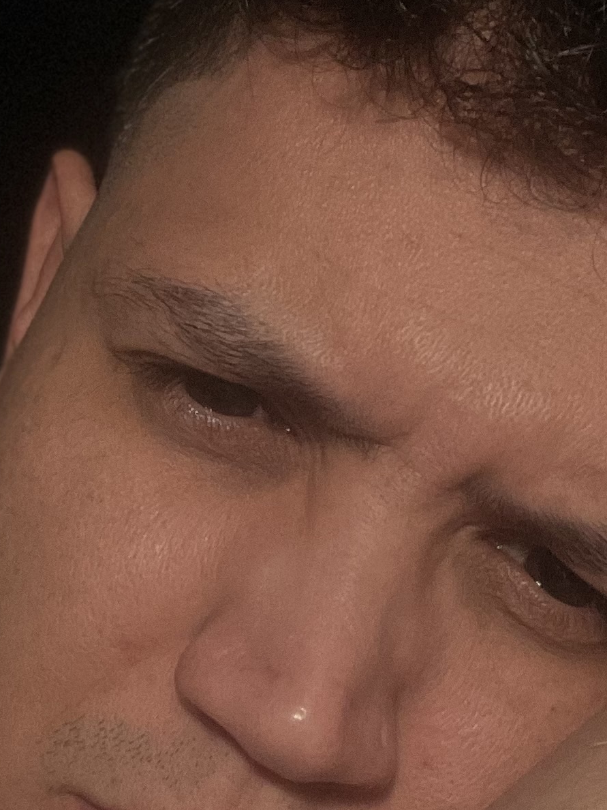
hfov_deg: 18.7
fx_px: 1824
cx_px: 136
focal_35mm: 78
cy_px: 511
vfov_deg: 24.9
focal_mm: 2.71
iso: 125
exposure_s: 1/60
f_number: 2.2
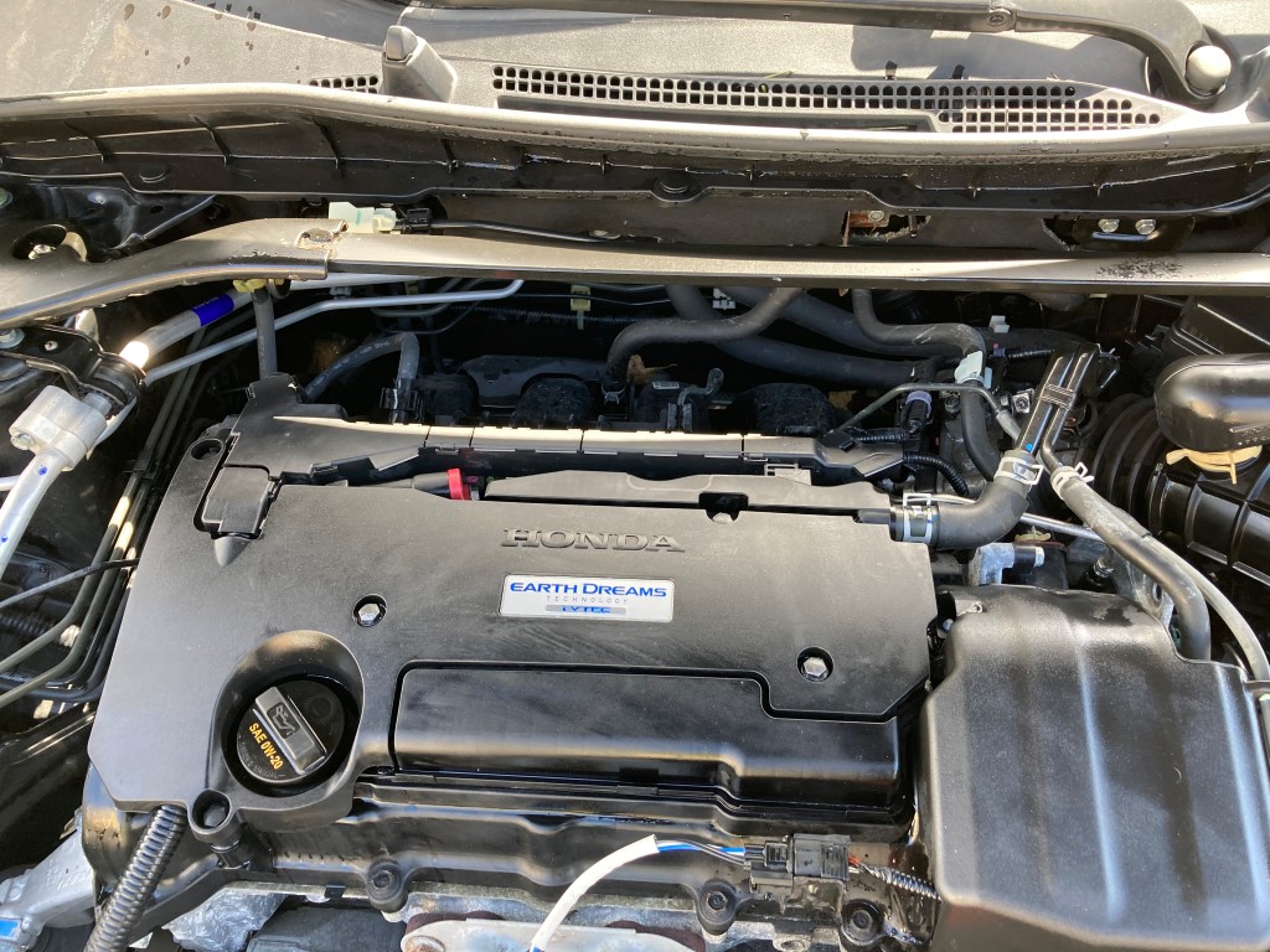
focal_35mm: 28
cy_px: 476
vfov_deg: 49.7
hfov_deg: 63.4
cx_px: 635
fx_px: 1027
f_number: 1.8
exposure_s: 1/121
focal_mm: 3.99
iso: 80
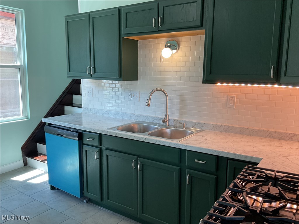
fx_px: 250
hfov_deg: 61.7
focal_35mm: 29
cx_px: 150
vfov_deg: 48.2
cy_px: 112
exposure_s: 1/60
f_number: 1.8
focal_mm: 3
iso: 40
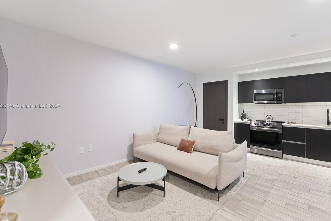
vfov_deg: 73.3
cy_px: 106
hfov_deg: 96.4
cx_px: 166
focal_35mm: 16
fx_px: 148
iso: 200
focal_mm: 15.1
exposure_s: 3.2
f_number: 8
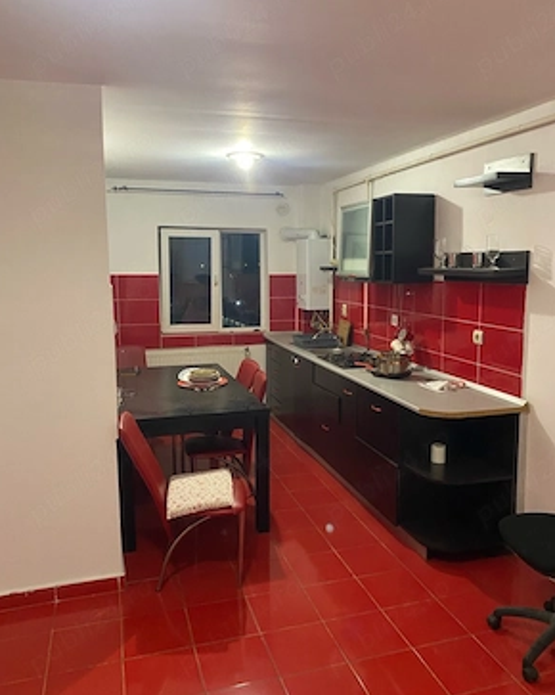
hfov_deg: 51.5
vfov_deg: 62.2
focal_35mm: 28
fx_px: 575
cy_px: 350
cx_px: 278
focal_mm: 4.25
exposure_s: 1/33
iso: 400
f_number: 1.8
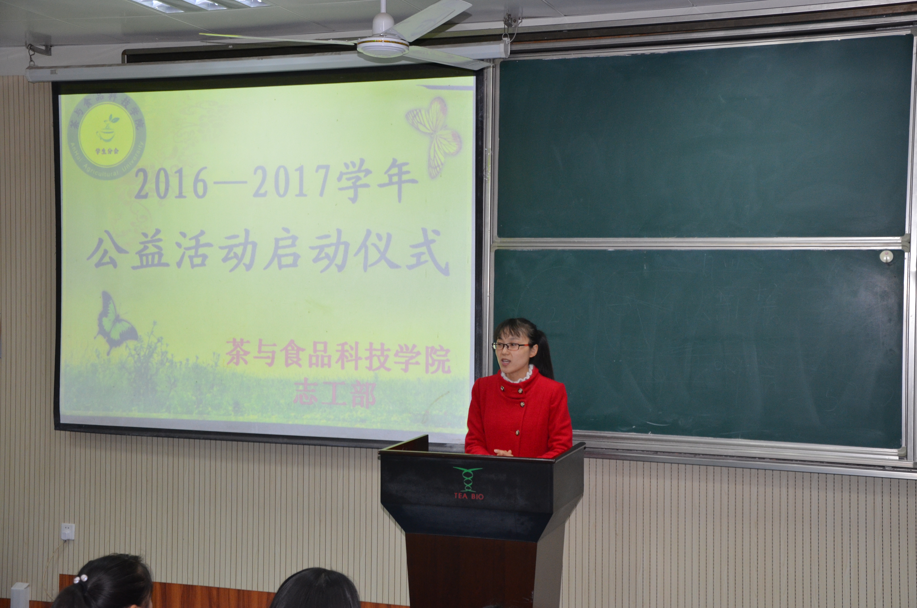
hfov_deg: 41.2
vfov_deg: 28.0
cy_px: 304
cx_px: 458
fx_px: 1220
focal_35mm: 48
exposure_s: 1/60
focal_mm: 32
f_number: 4.2
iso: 800
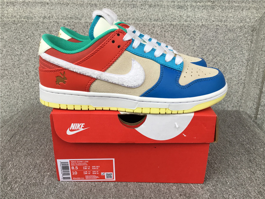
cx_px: 132
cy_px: 100
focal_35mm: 31
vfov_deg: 45.4
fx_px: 237
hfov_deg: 58.4
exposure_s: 1/33
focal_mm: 3.3
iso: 25
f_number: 2.4
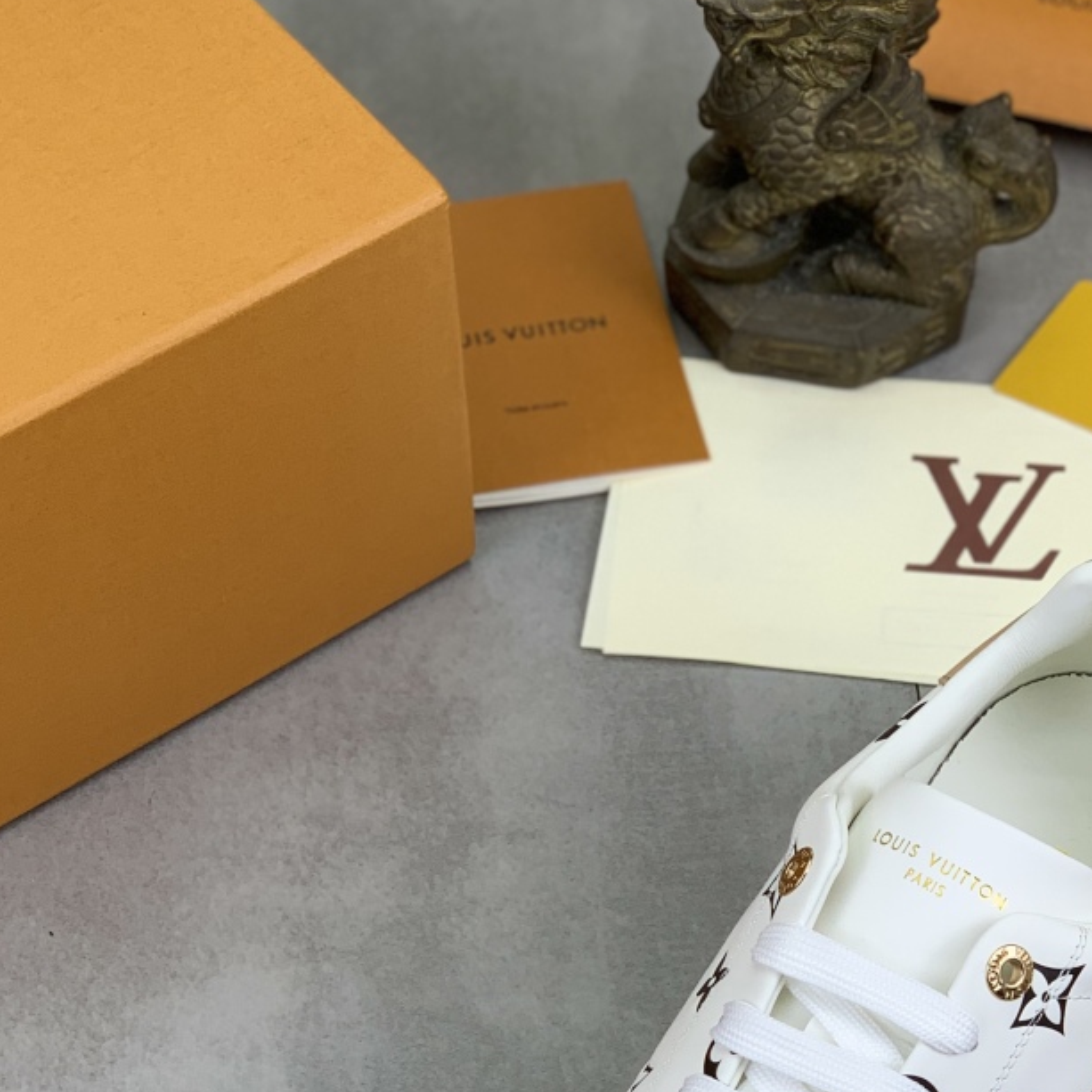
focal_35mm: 108
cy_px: 999
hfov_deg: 16.0
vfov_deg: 15.9
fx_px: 3855
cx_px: 839
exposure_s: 1/142
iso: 16
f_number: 2.4
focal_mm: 6
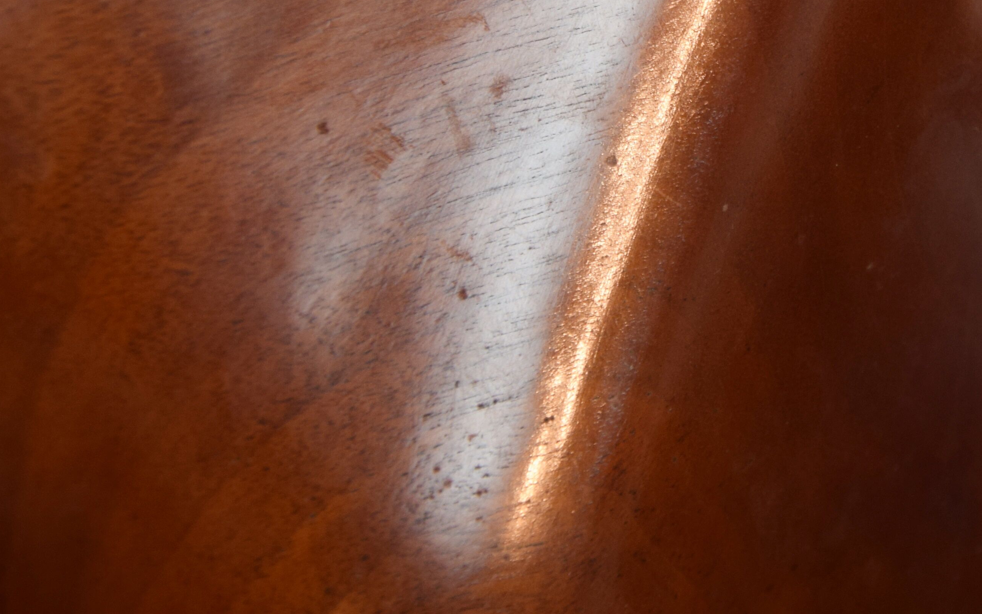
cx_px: 889
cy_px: -79
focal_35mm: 220
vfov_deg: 5.9
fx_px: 5888
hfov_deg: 9.5
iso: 400
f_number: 5.6
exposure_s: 1/125
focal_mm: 62
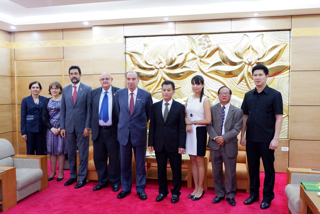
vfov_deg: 40.0
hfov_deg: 57.2
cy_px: 107
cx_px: 160
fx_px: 293
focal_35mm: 33
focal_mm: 22.2
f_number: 4
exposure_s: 1/34
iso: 3200
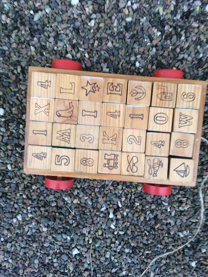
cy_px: 138
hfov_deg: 48.2
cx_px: 104
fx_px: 232
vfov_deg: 61.7
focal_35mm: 29
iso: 32
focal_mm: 4.15
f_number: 2.2
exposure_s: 1/50
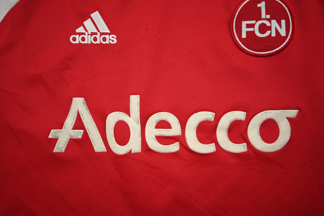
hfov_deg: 56.5
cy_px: 108
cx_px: 162
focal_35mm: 34
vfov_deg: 39.4
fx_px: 302
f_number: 5
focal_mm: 33.5
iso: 200
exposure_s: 1/125
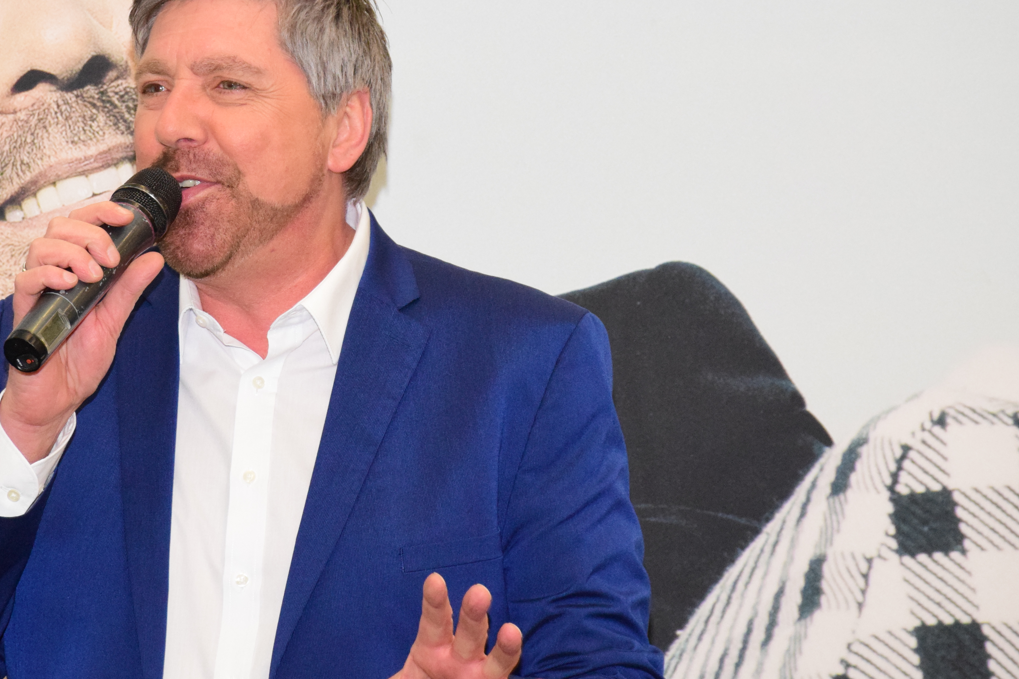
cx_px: 271
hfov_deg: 9.3
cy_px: 190
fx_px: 6277
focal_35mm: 222
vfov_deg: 6.2
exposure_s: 1/200
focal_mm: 95
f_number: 9
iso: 3200
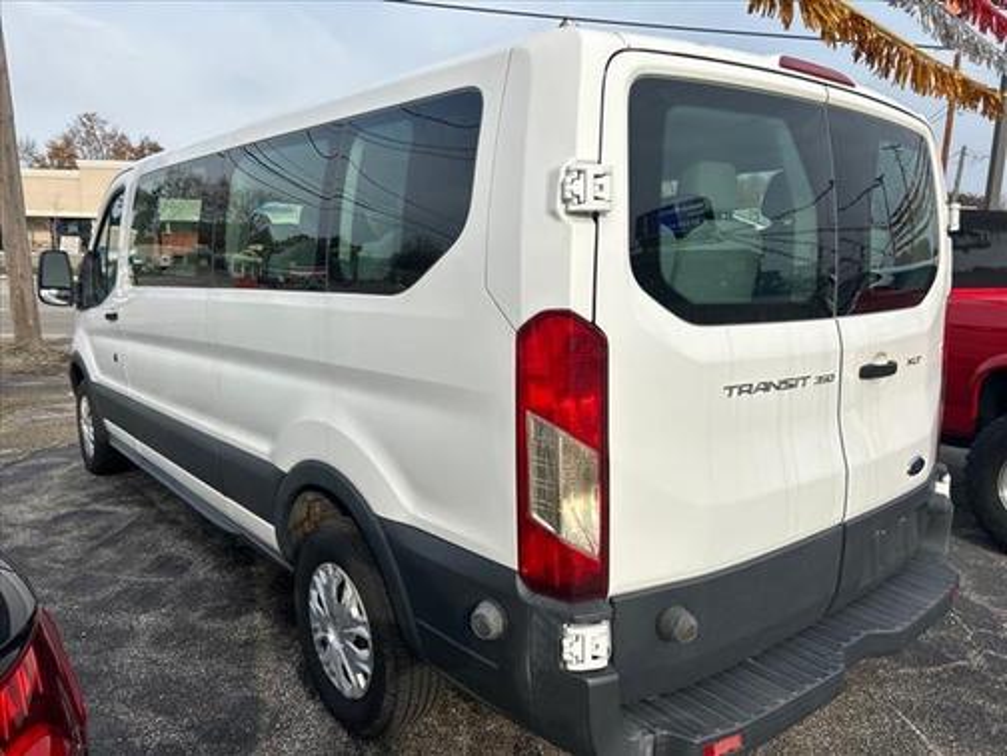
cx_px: 504
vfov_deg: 53.1
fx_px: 756
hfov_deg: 67.3
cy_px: 378
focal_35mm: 26
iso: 50
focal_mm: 5.7
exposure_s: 1/3165
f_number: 1.5
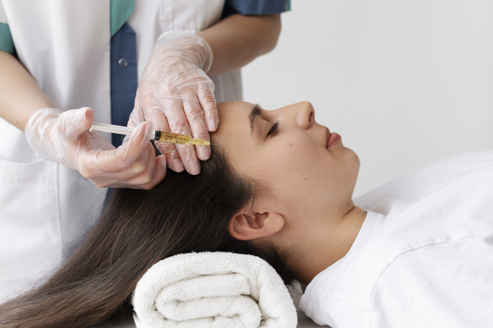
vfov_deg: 27.0
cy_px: 164
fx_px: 684
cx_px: 246
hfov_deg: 39.6
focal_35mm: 50
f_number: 4.5
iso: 640
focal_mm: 50
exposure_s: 1/500
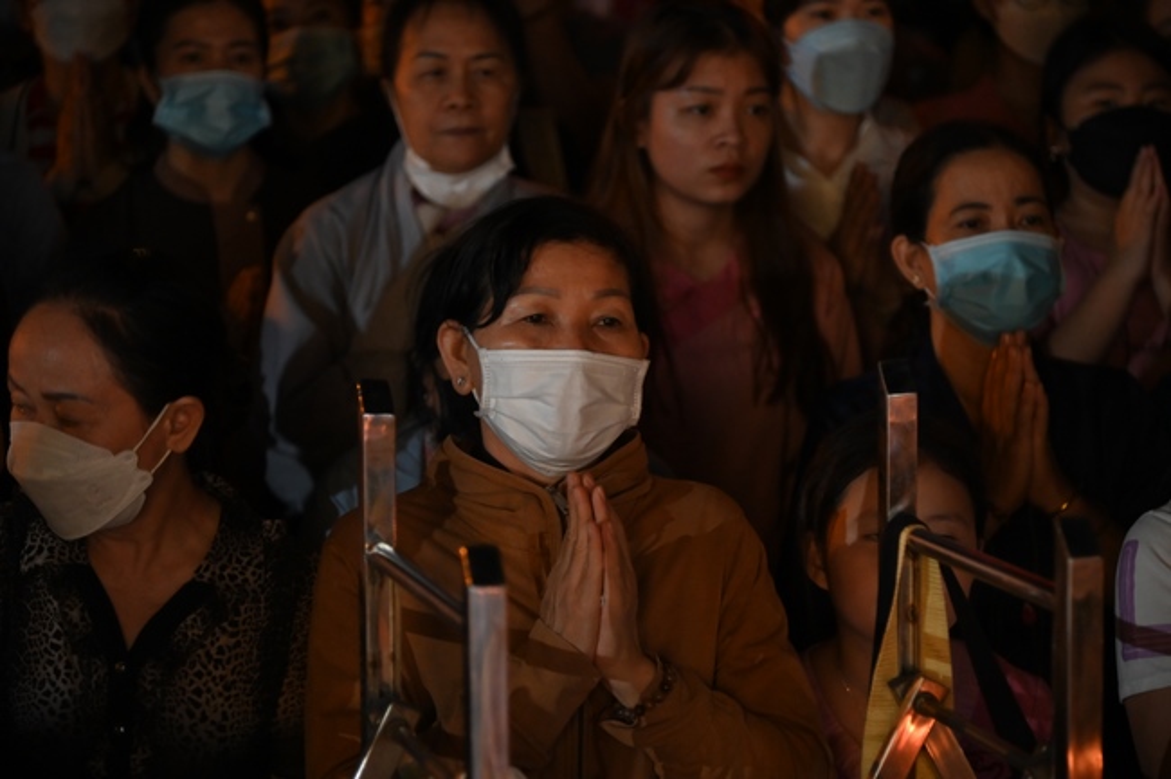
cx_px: 586
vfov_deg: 13.9
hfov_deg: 20.8
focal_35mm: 98
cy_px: 390
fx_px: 3184
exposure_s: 1/40
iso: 4000
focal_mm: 98
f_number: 4
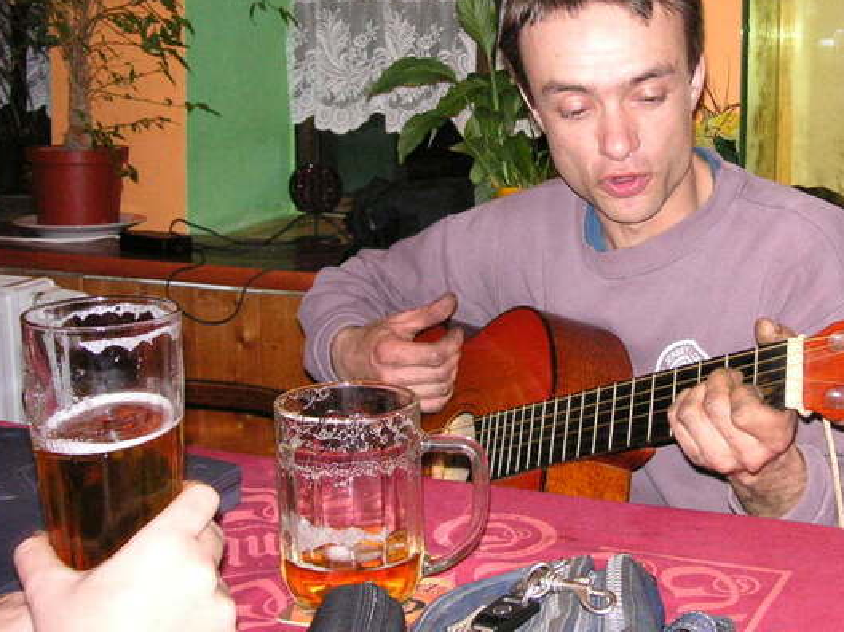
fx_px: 1364
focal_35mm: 56
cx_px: 594
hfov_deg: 33.9
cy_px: 192
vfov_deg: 25.9
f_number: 2.8
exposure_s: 1/45
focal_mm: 6.1
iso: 160
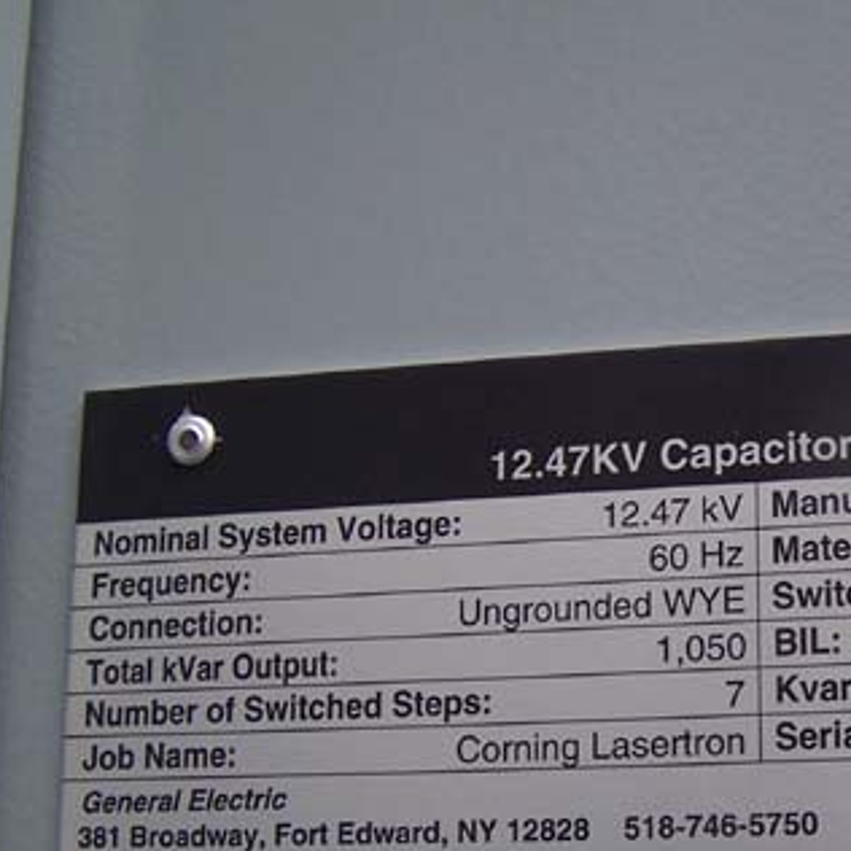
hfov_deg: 24.9
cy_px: 582
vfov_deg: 25.2
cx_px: 700
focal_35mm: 68
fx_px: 1891
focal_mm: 6.3
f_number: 2.8
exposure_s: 1/180
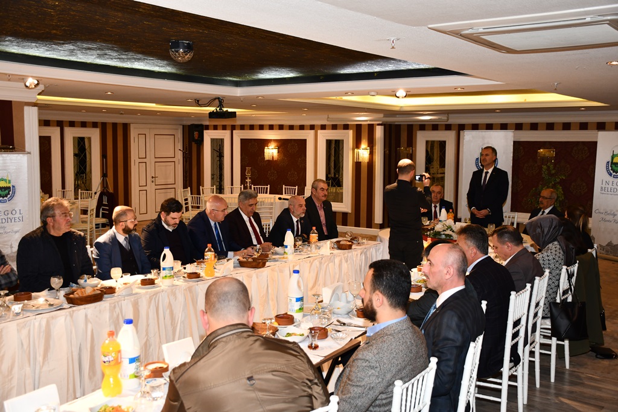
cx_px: 309
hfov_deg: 49.5
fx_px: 670
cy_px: 206
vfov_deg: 34.2
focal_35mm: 39
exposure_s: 1/60
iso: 900
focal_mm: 26
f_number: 4
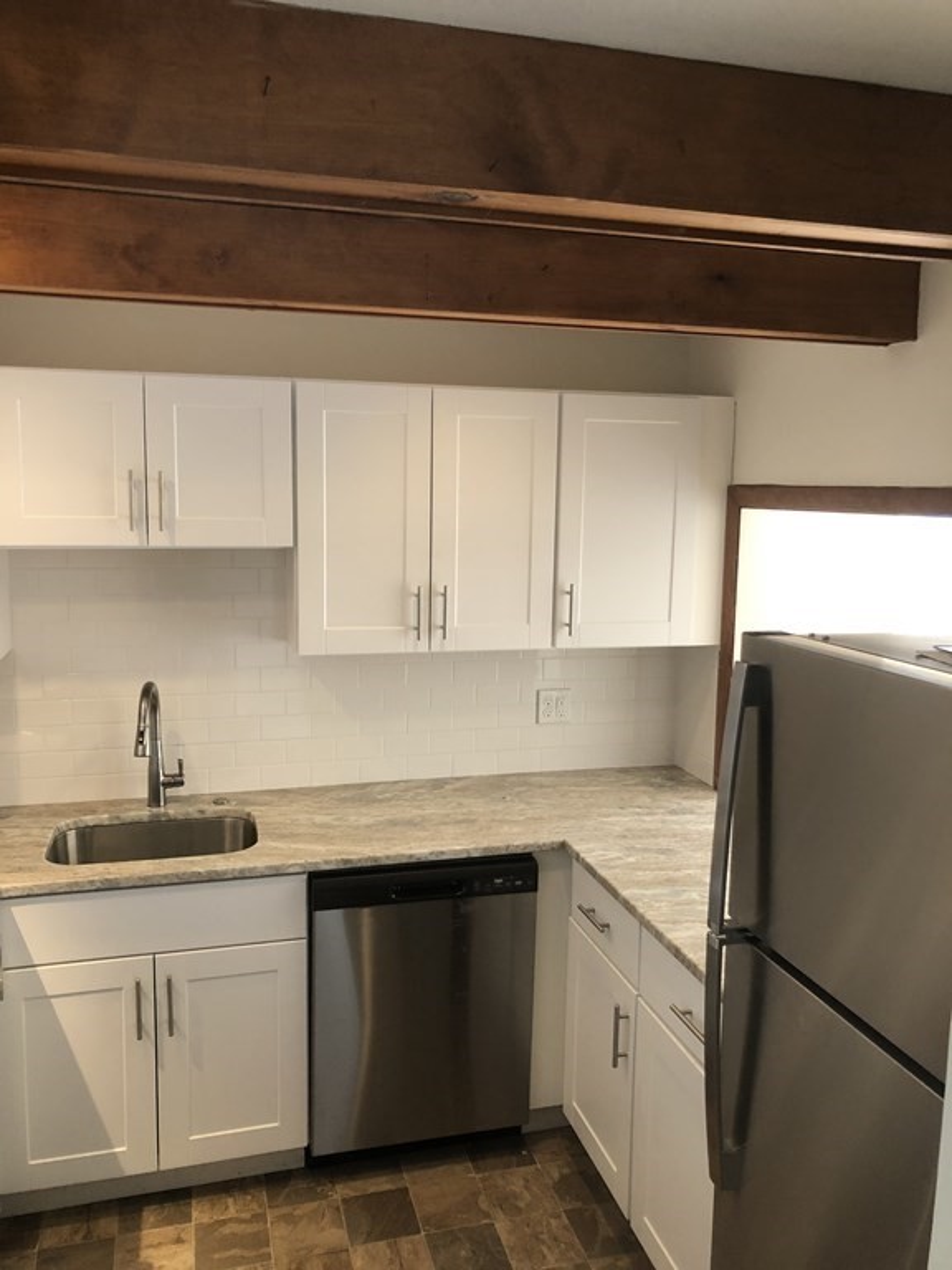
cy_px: 635
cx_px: 476
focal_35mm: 28
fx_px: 1027
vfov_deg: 63.4
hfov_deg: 49.7
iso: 32
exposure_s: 1/30
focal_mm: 3.99
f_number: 1.8
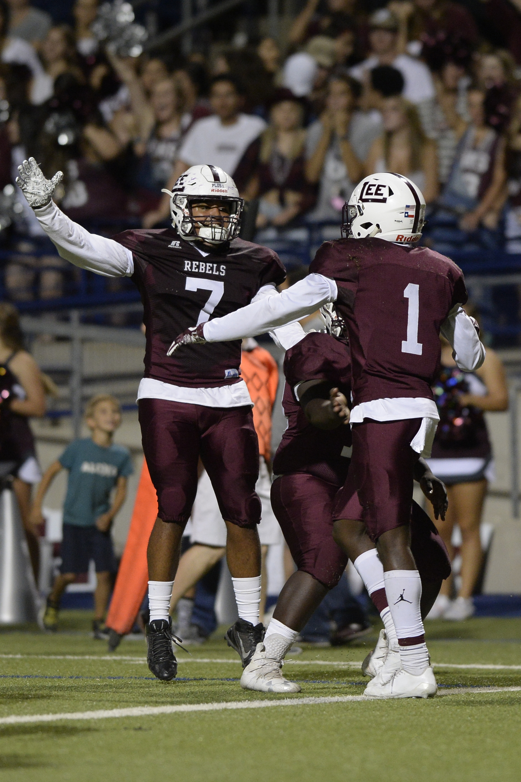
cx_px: 260
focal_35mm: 300
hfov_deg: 4.6
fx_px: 6513
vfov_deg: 6.9
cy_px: 391
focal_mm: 300
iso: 3200
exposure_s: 1/800
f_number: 2.8
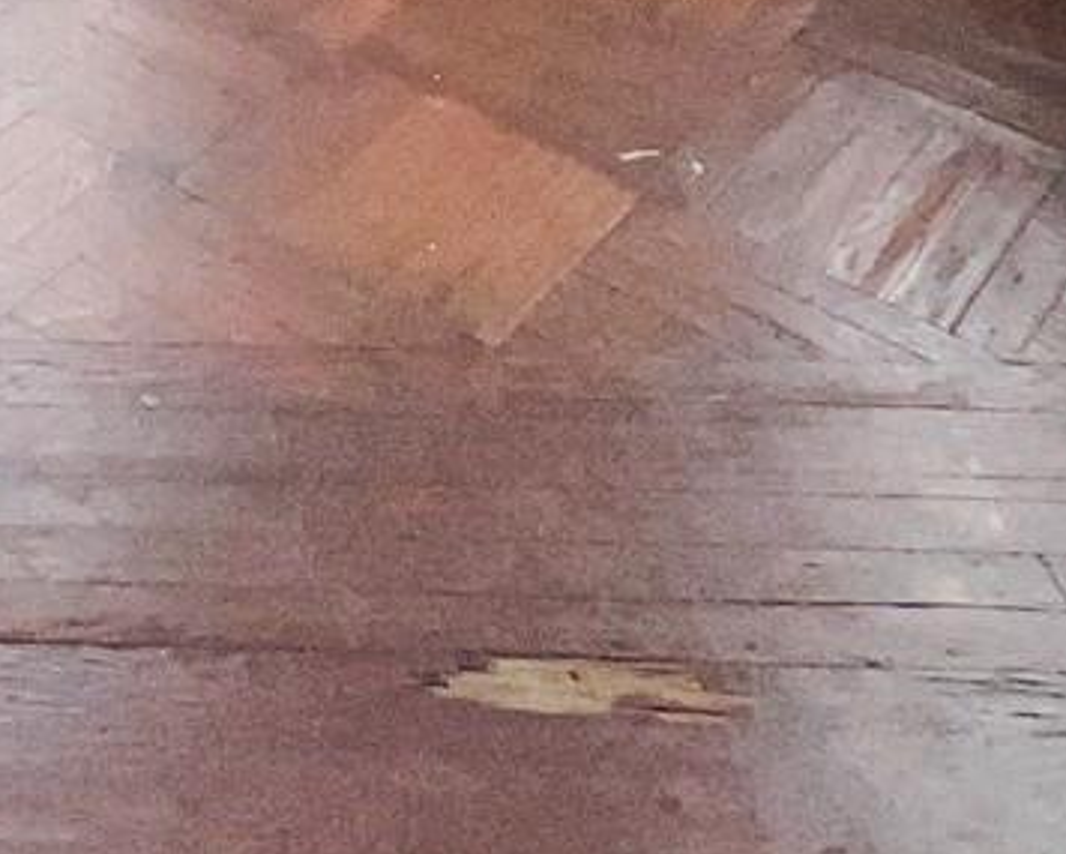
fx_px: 2304
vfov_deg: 14.6
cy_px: -1124
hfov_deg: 22.2
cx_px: -467
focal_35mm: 73
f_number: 1.8
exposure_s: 1/122
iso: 32
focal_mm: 1.57
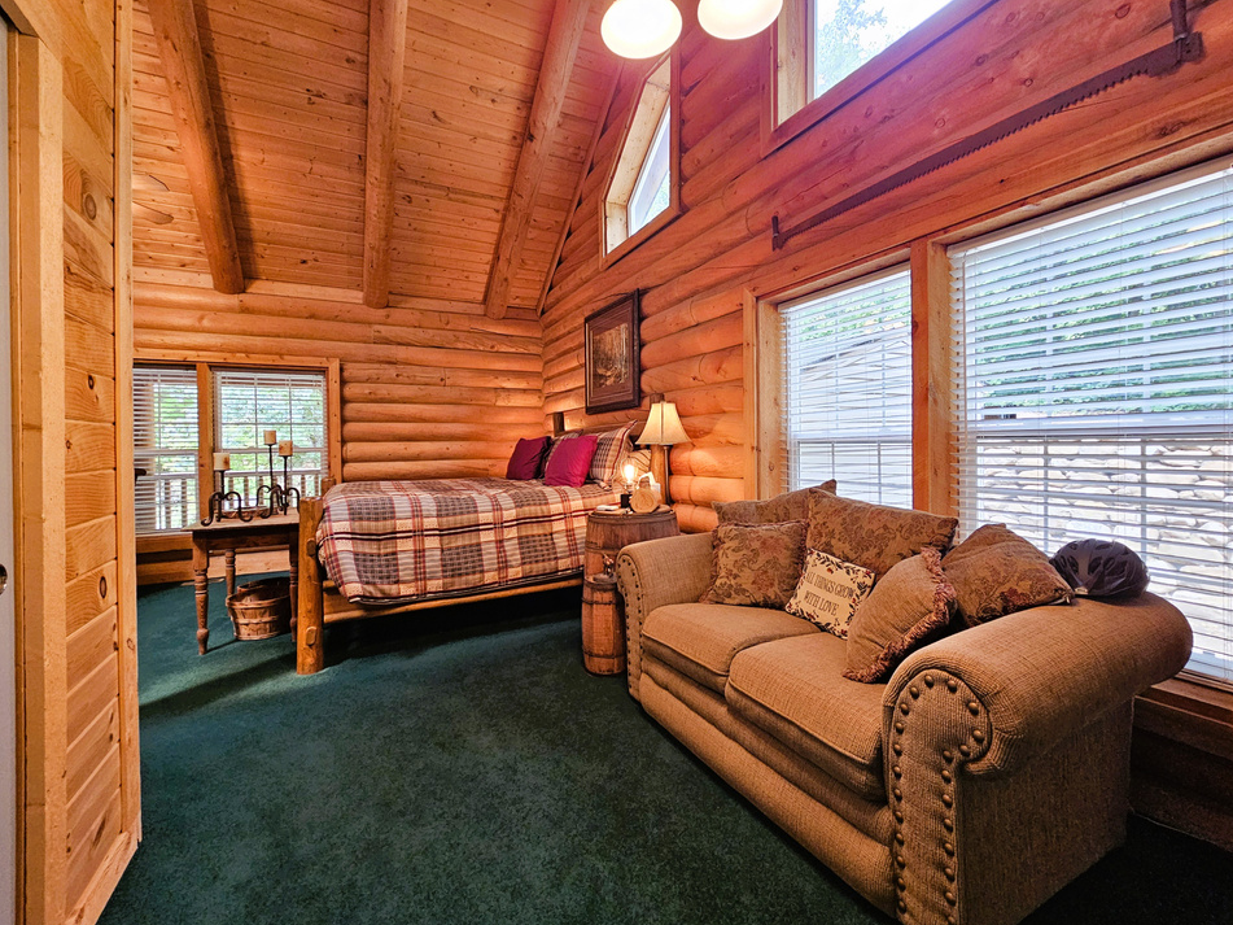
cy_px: 445
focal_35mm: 14
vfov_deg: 85.6
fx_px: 499
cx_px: 643
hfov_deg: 102.0
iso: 250
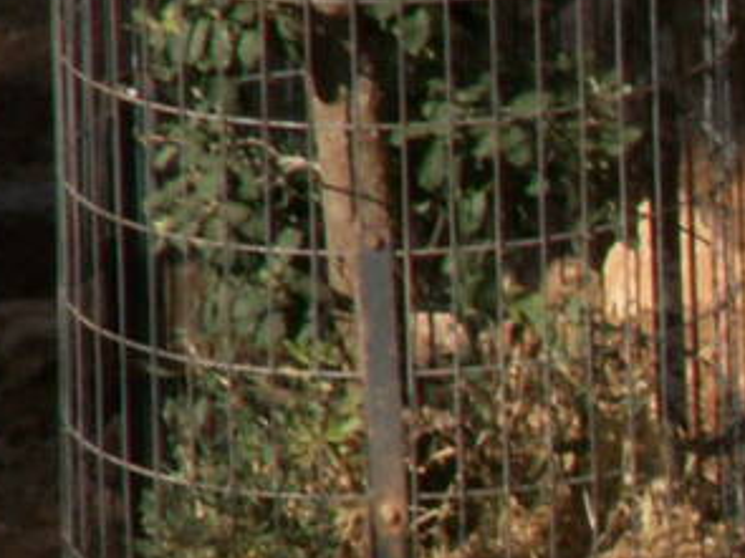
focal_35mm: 1270
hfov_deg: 1.6
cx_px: 1945
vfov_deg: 1.2
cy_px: 869
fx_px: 27322
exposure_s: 1/160
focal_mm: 38.29
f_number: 8
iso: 50
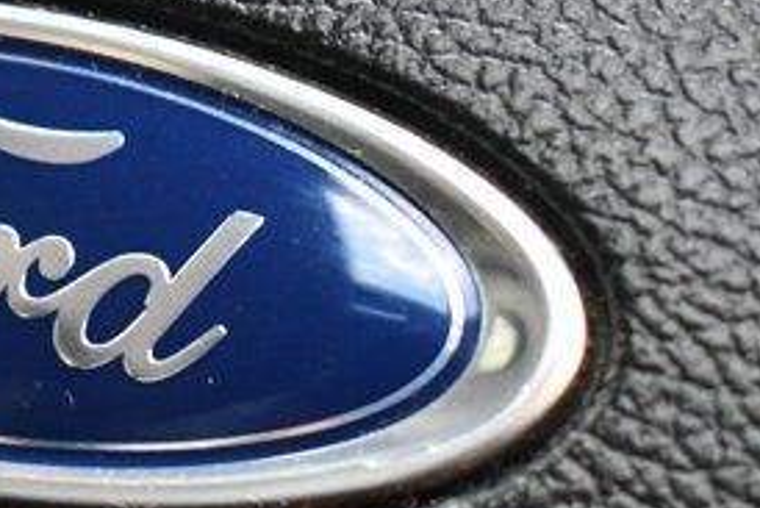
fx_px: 3548
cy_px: 287
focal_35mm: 168
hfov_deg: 12.1
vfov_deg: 8.2
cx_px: 11
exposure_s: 1/80
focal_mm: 48
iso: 3200
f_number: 5.3
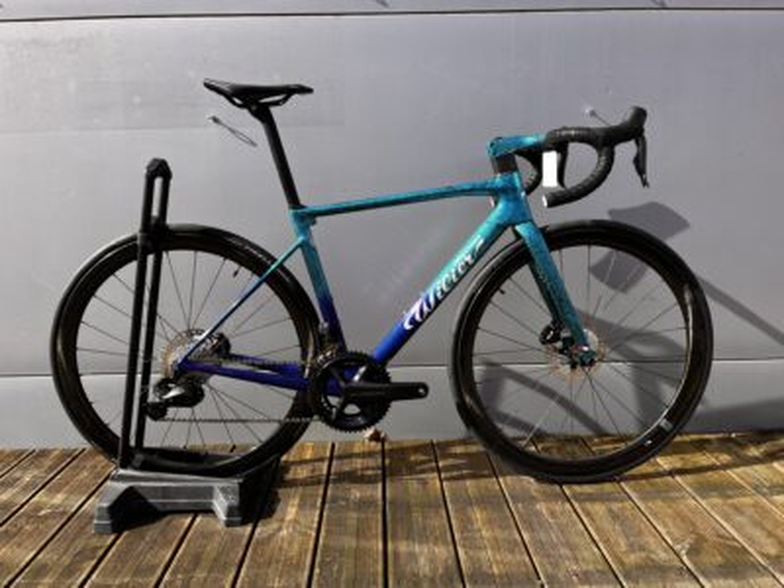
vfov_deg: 53.1
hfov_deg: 67.3
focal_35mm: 26
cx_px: 392
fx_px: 589
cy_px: 294
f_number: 1.6
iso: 50
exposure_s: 1/1600
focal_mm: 5.1
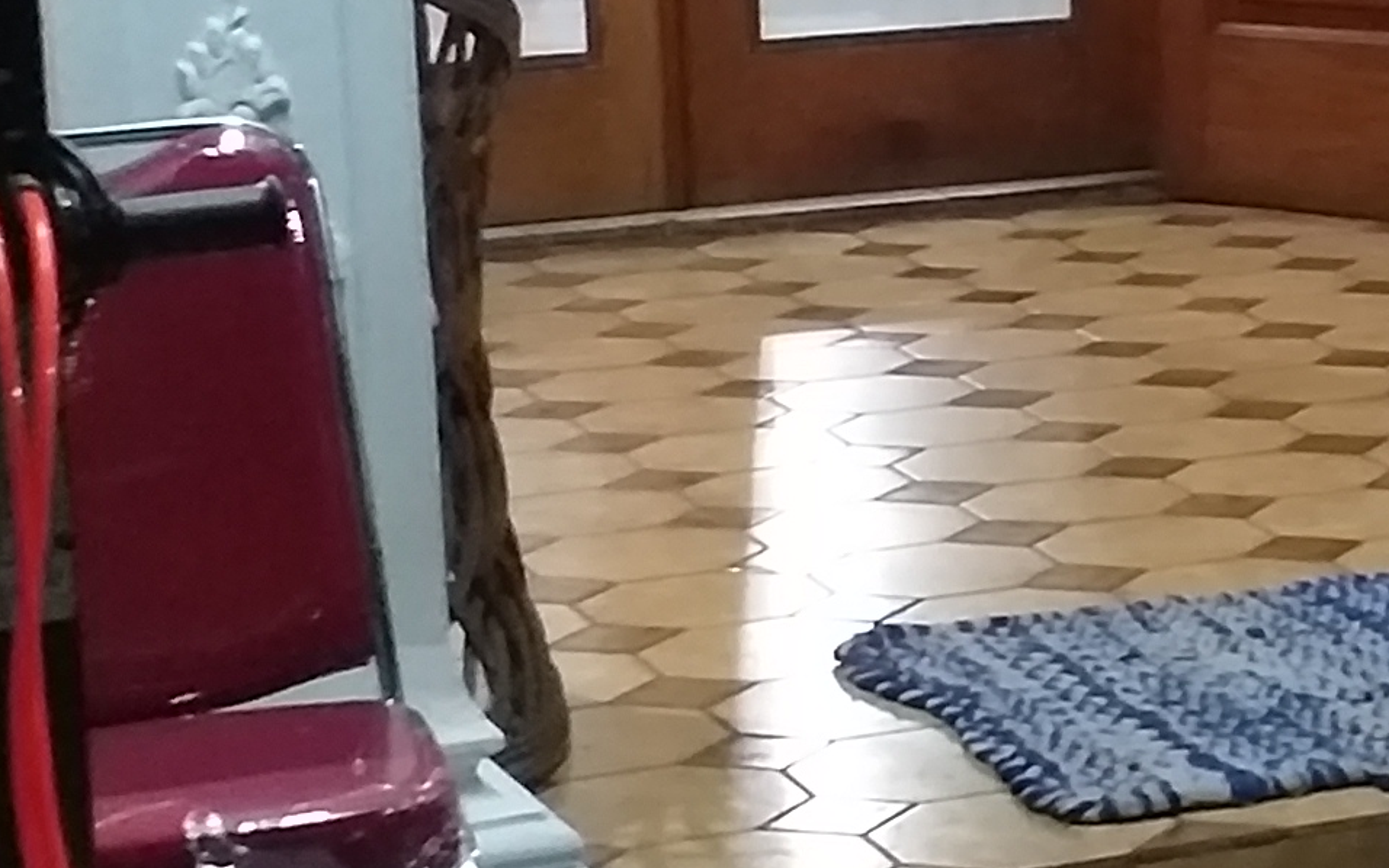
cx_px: 1574
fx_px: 4506
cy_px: 30
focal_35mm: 119
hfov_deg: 16.9
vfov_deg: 10.9
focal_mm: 3.6
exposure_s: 1/17
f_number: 1.9
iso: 500
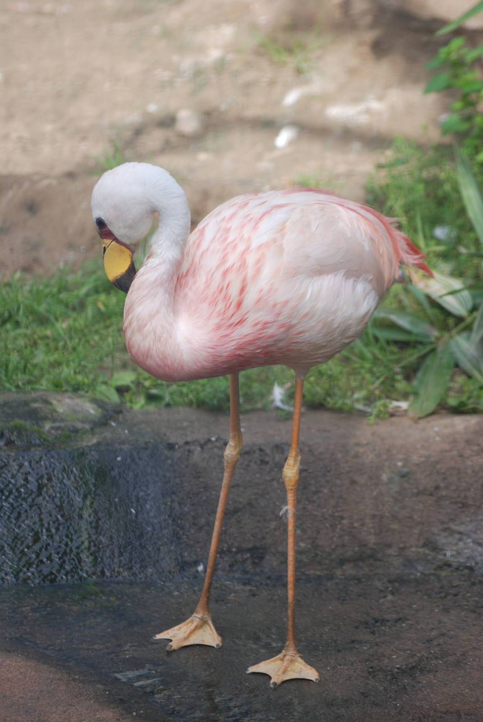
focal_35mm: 202
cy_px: 361
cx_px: 242
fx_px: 4064
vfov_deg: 10.1
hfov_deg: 6.8
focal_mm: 135
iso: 200
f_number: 4.5
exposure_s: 1/250
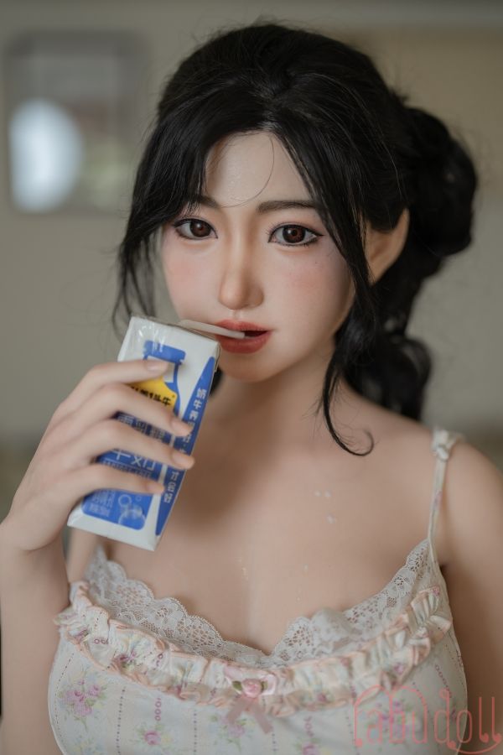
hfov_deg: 27.0
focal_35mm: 50
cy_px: 378
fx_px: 1048
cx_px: 252
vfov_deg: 39.6
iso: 100
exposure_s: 1/320
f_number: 1.2
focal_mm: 50
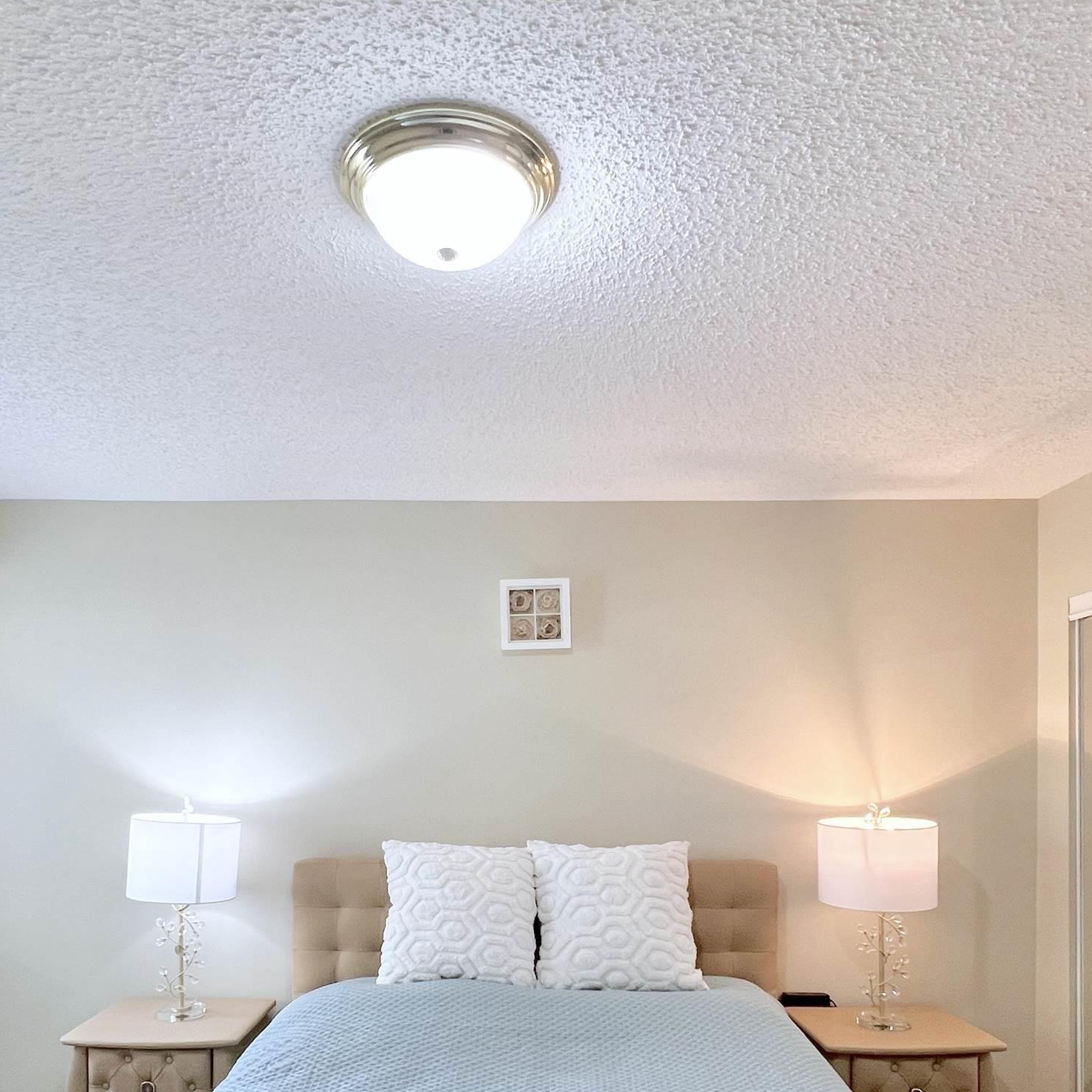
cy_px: 765
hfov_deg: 65.0
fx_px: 857
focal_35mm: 24
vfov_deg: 62.7
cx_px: 520
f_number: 1.8
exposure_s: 1/60
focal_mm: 1.57
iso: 160
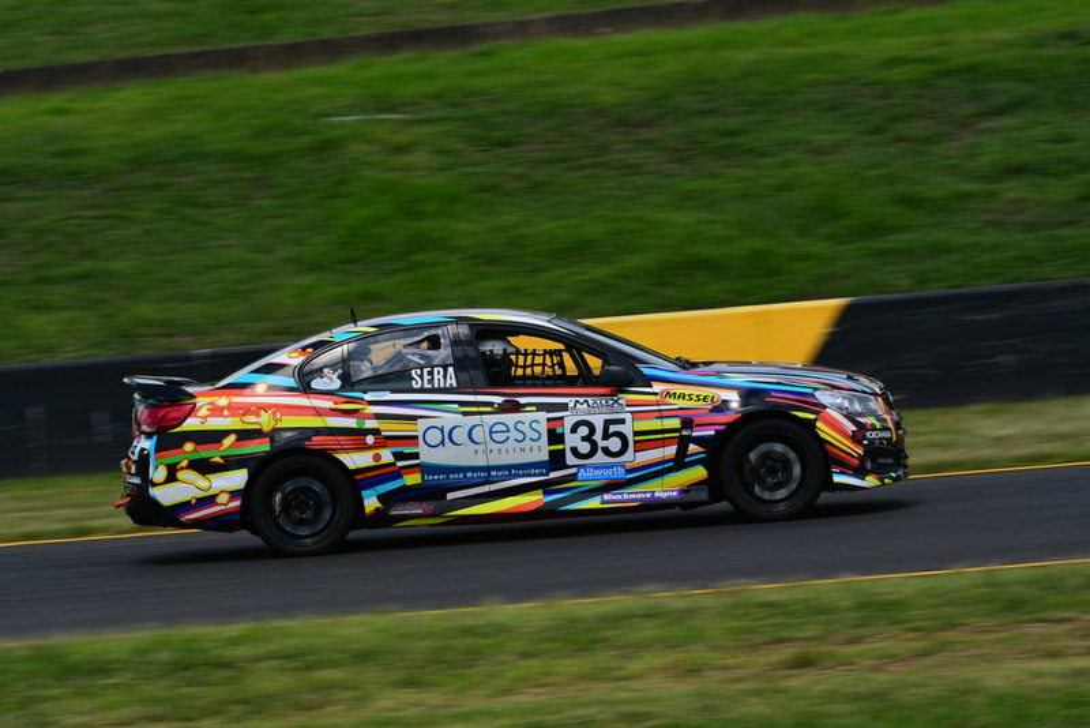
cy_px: 364
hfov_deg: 5.7
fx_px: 10903
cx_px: 545
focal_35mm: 360
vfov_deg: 3.8
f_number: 13
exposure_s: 1/320
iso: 200
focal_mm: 240
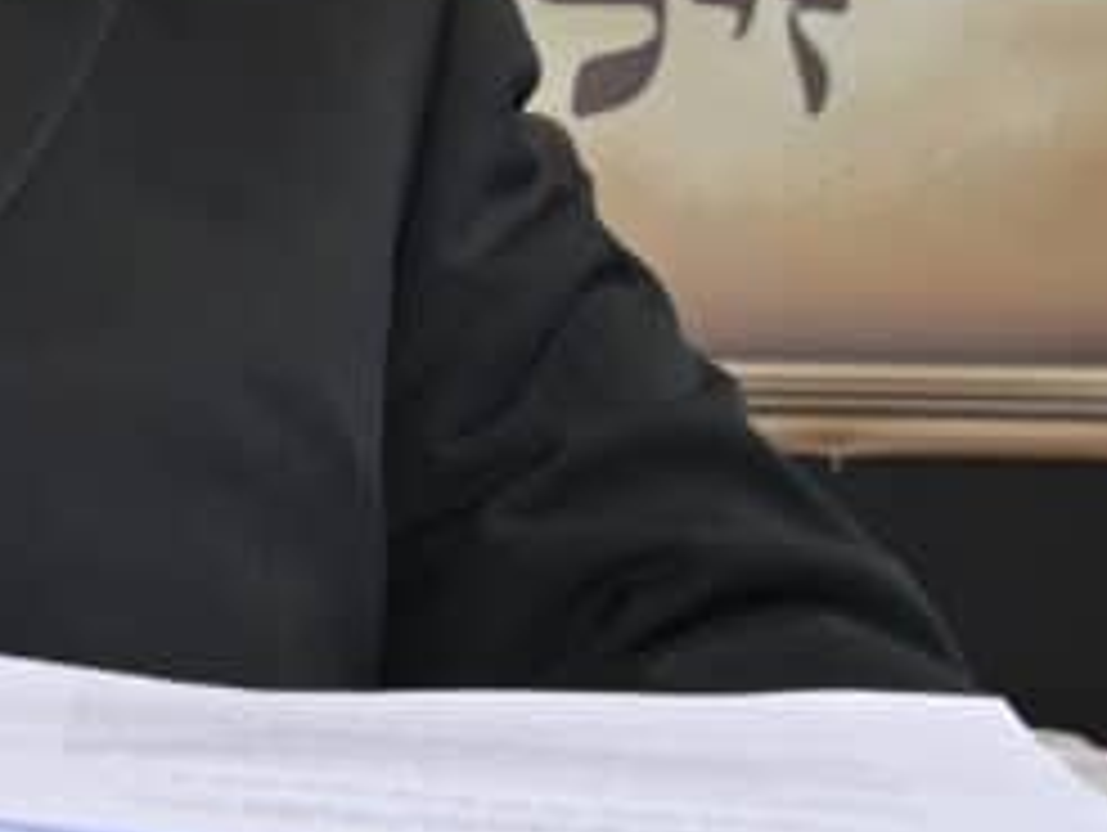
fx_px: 6658
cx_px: -549
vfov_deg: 7.1
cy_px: -331
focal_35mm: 208
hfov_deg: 9.3
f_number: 7.1
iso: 100
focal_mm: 35
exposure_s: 1/160
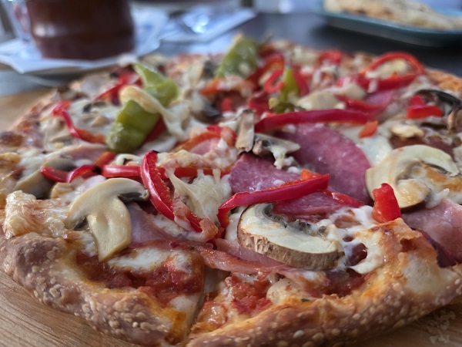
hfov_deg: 73.9
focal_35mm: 23
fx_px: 307
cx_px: 231
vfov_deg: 58.9
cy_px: 174
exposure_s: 1/52
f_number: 1.7
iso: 800
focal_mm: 6.3
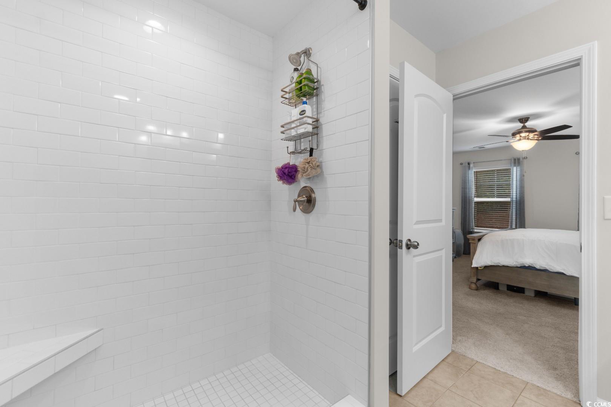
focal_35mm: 15
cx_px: 306
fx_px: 255
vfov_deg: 77.3
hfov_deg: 100.4
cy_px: 204
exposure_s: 1/30
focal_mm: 10
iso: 100
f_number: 4.5
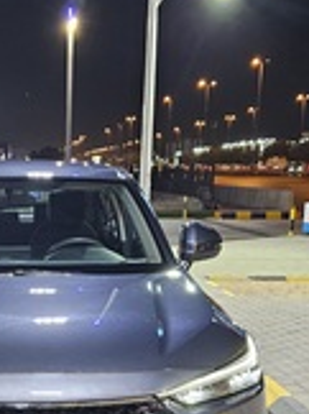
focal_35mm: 65
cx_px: -11
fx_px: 776
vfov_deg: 28.5
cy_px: 387
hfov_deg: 21.6
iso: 800
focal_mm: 6.3
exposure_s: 1/120
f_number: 1.7
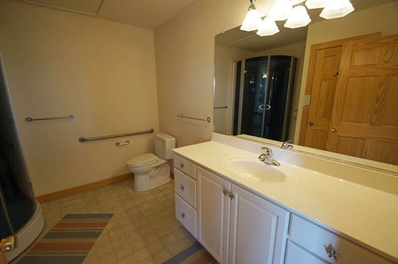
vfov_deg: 77.2
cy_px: 132
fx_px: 166
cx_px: 199
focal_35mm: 15
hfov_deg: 100.5
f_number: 4
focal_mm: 10
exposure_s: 1/60
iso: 400
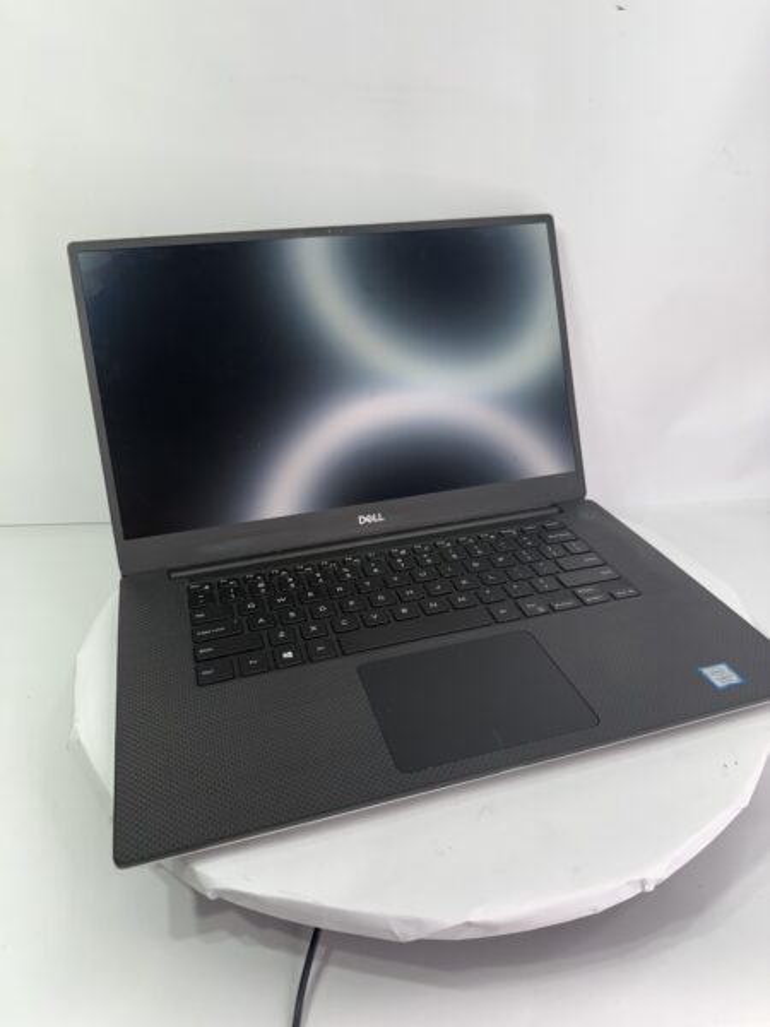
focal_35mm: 24
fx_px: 712
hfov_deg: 56.8
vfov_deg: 71.6
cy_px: 514
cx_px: 385
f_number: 1.78
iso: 80
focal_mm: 6.76
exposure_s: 1/387
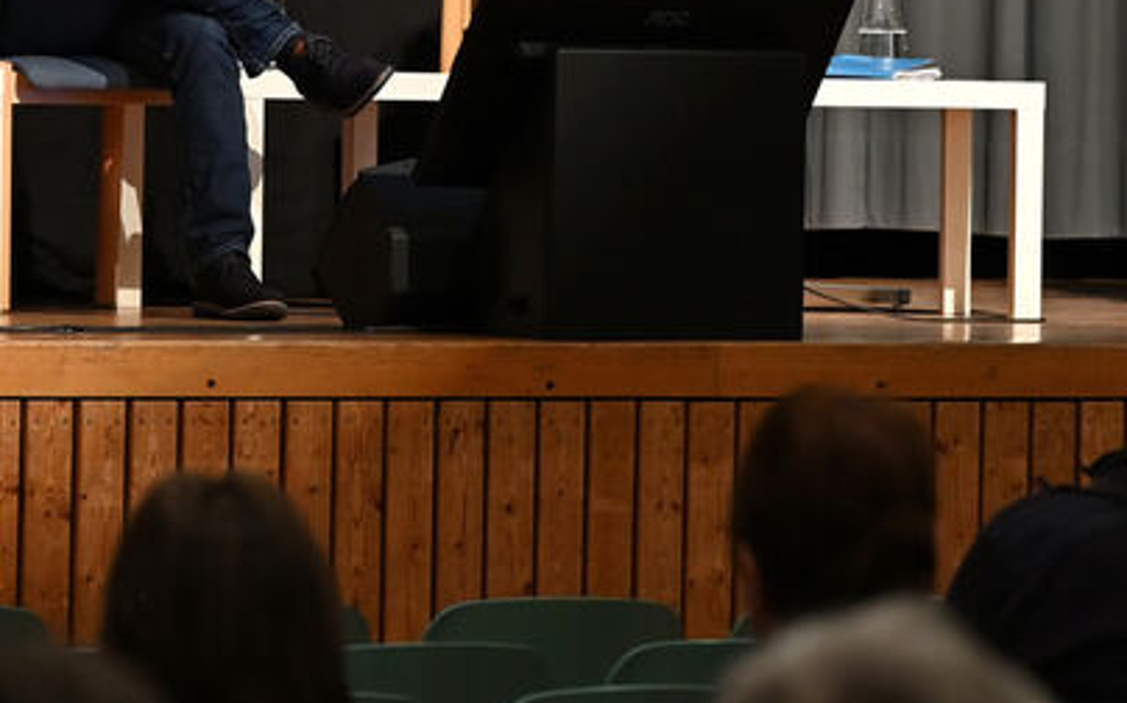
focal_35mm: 333
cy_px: -328
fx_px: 10222
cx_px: -3
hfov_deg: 6.3
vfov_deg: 3.9
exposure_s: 1/40
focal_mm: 110
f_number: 4.5
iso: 800
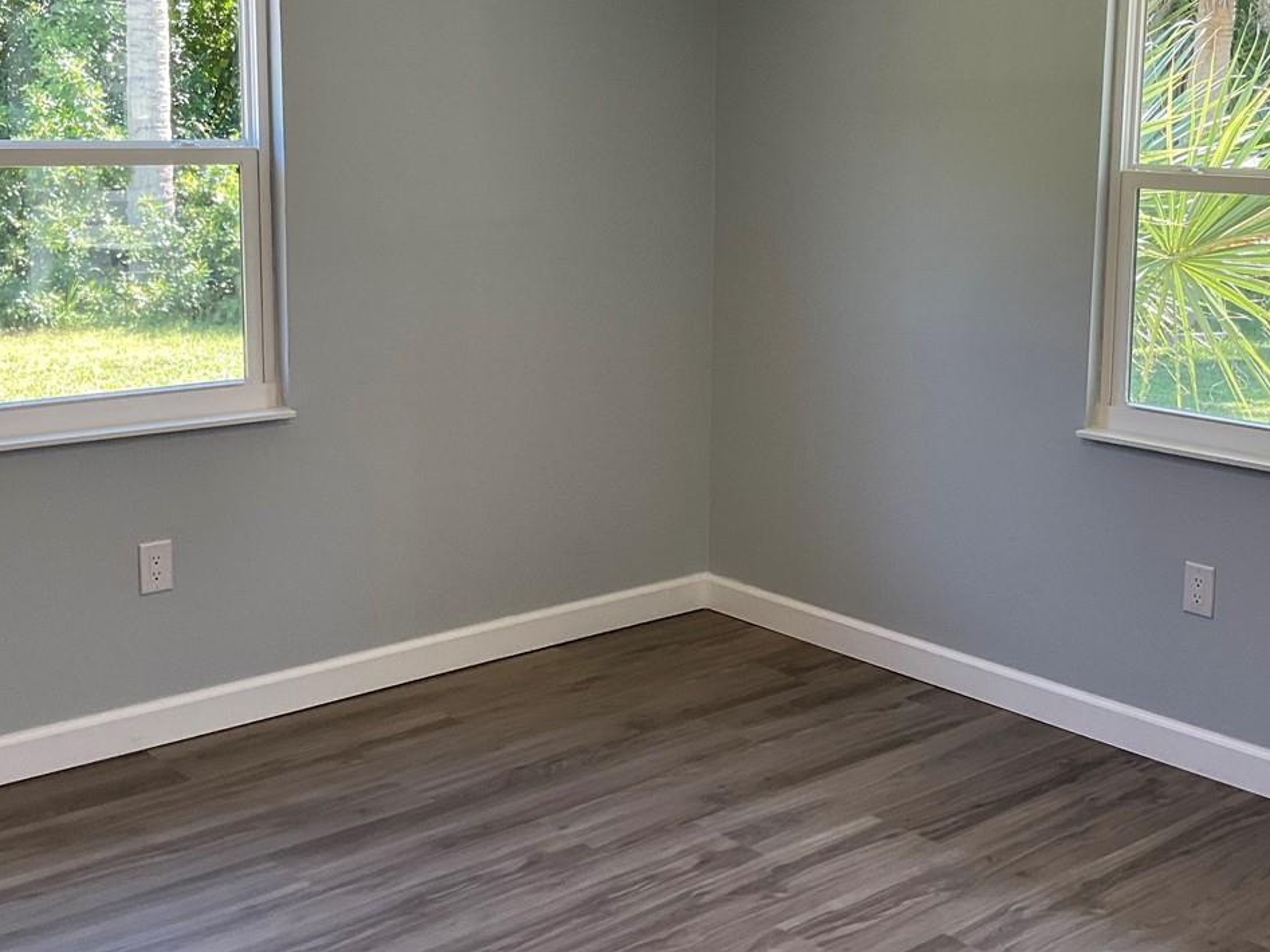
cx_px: 793
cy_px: 363
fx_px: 1797
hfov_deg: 38.7
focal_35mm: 49
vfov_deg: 29.6
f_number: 1.8
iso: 40
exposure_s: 1/60
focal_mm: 3
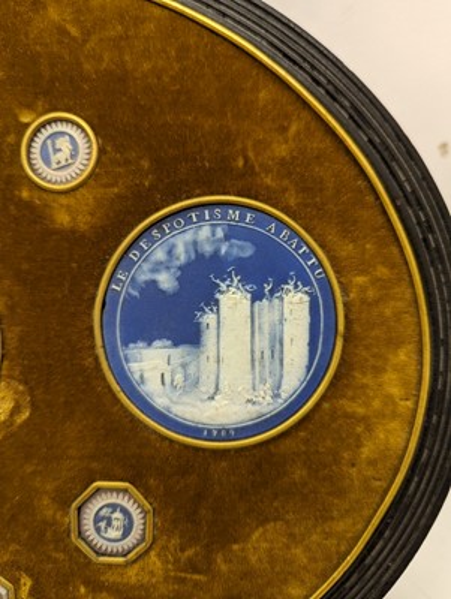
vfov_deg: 71.5
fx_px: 416
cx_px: 226
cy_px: 300
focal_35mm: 24
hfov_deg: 56.9
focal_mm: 6.81
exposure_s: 1/66.2
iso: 86
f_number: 1.85
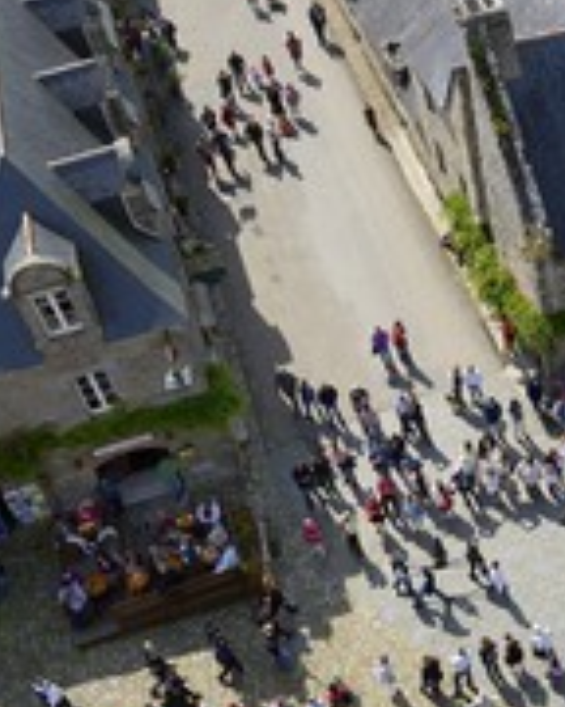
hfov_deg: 21.4
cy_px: 369
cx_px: 616
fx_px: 1421
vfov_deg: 27.9
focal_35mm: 68
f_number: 8
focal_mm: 31
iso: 200
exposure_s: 1/320
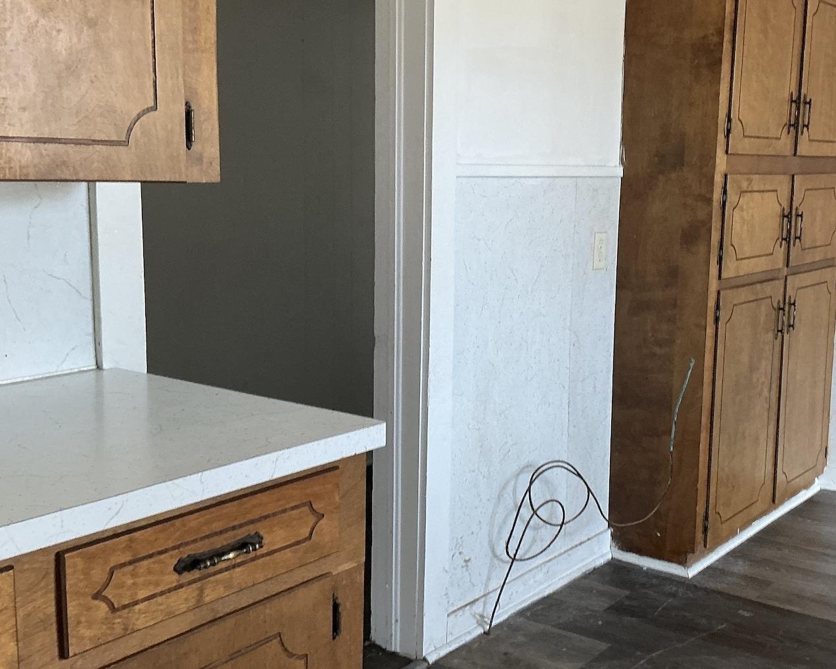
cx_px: 532
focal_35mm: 44
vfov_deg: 34.2
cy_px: 333
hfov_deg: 41.6
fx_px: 1089
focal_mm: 3
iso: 80
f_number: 1.8
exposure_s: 1/60
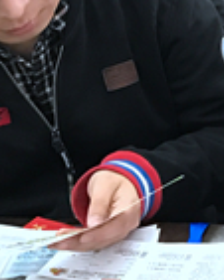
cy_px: -66
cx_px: 418
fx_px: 960
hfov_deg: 12.1
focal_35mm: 116
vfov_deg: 15.9
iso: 64
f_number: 1.8
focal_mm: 3.99
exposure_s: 1/17
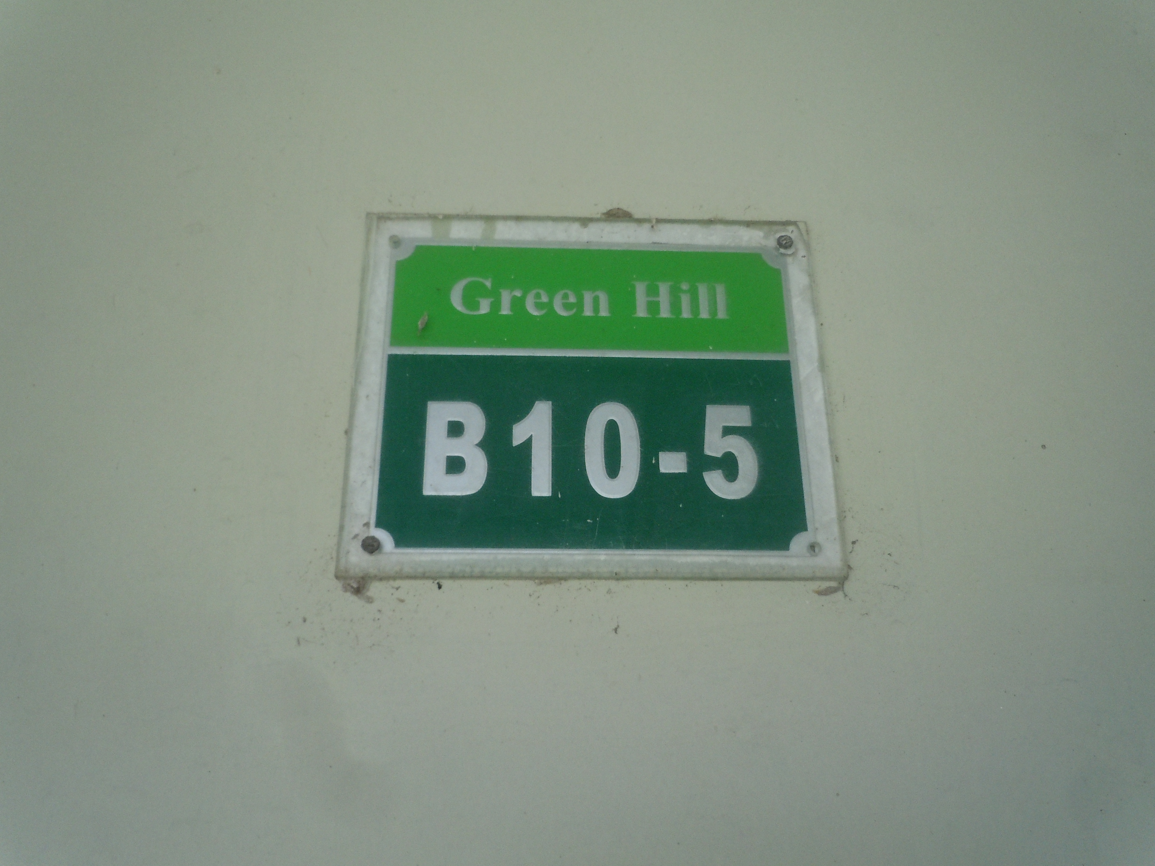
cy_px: 433
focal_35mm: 28
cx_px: 578
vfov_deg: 49.7
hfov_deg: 63.4
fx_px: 934
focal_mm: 5
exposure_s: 1/125
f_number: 3.7
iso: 320
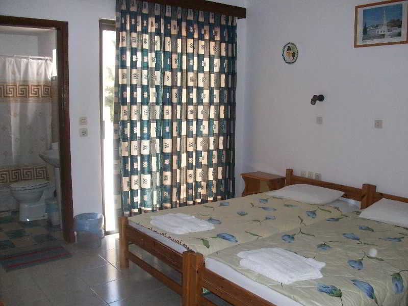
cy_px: 153
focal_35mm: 34
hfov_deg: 54.0
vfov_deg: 41.8
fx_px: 401
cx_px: 204
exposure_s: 1/60
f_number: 2.8
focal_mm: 5.7
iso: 160
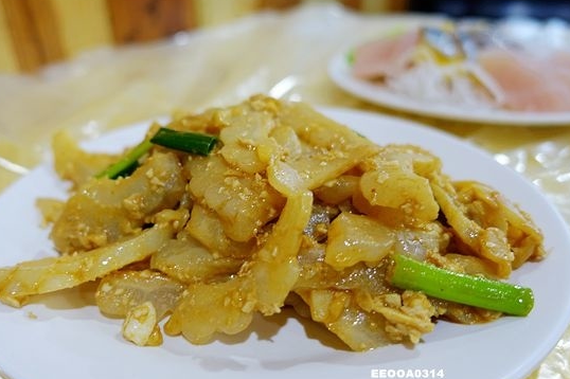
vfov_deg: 44.9
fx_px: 459
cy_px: 196
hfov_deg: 63.2
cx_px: 231
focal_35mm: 29
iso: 125
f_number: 1.8
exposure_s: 1/30
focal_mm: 8.8
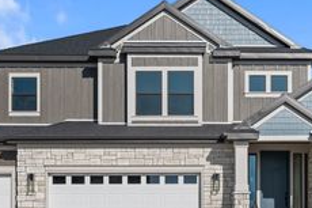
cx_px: 168
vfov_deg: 21.5
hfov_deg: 31.9
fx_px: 546
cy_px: 139
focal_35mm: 63
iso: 320
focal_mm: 29
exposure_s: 1/400
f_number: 8
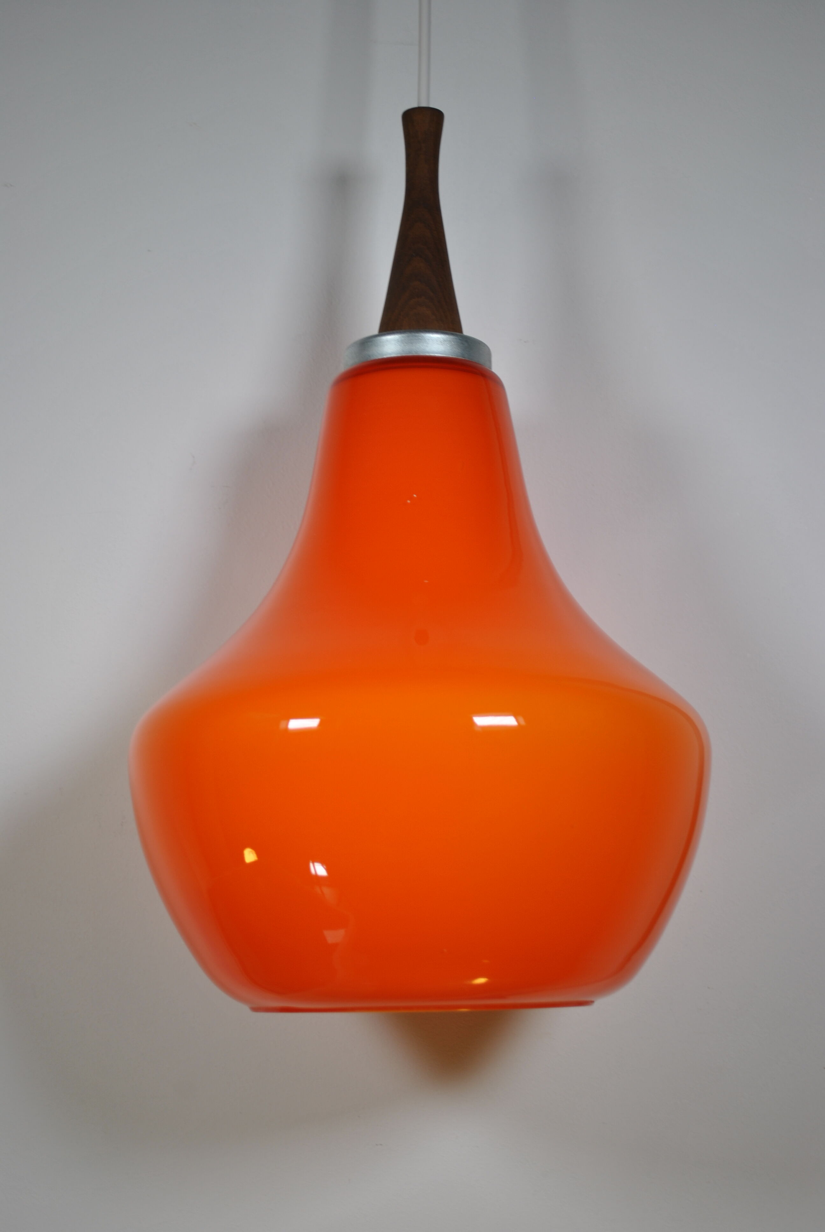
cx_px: 412
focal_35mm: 57
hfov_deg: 23.8
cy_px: 616
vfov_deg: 35.0
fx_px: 1954
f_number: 5
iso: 100
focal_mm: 38
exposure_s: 1/100
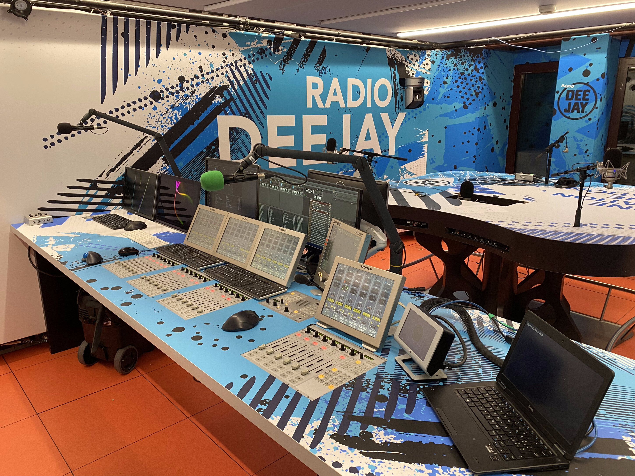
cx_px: 318
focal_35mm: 26
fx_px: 477
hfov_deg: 67.3
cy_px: 238
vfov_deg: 53.1
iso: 64
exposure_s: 1/50
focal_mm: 4.25
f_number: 1.8
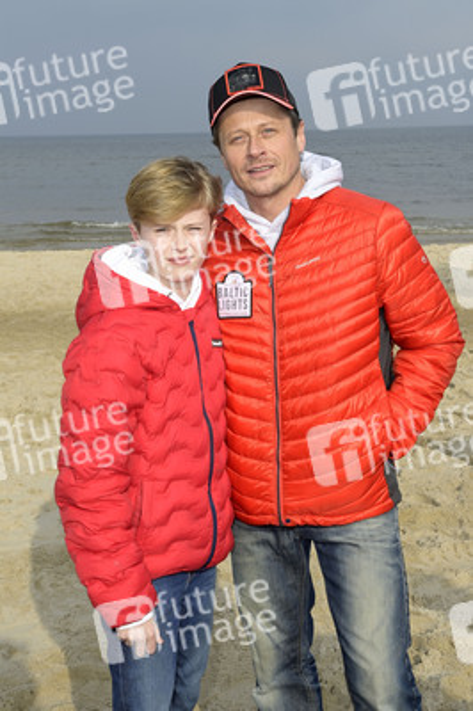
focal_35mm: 52
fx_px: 1027
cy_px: 356
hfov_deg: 25.9
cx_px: 236
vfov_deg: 38.2
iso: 400
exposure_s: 1/250
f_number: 14
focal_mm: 52
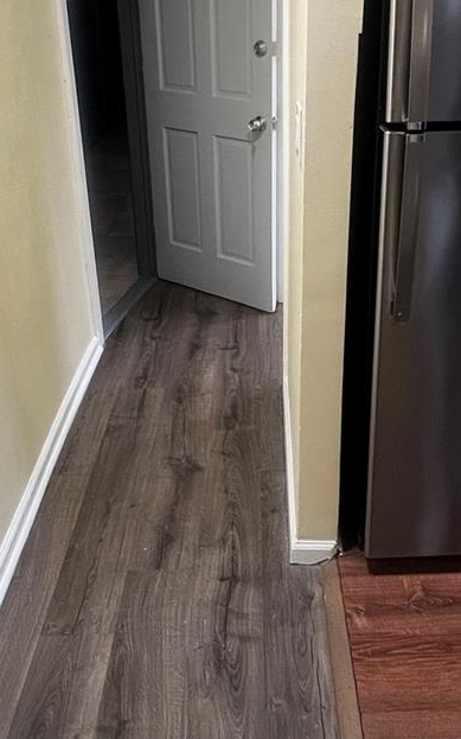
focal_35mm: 34
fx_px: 684
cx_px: 269
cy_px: 301
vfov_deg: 56.3
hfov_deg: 37.2
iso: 320
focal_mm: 1.57
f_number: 1.8
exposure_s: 1/60
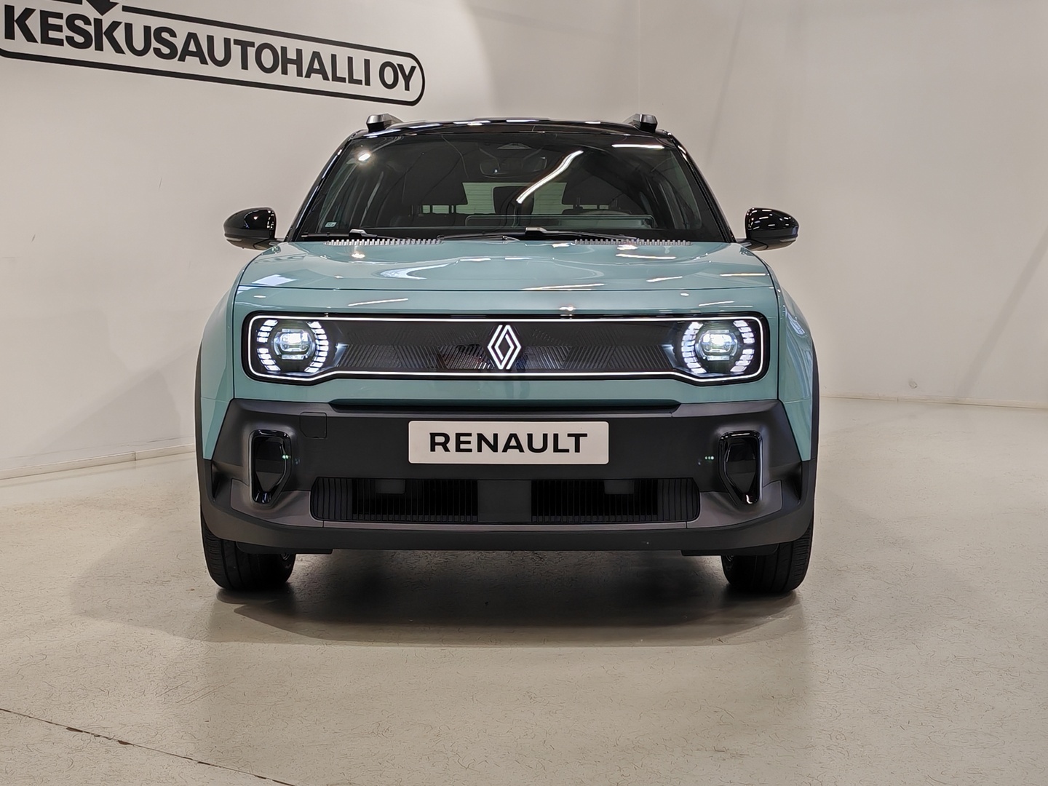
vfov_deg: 29.1
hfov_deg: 38.2
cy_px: 393
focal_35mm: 50
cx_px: 524
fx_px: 1514
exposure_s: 1/95
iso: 64
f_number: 1.6
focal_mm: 5.4
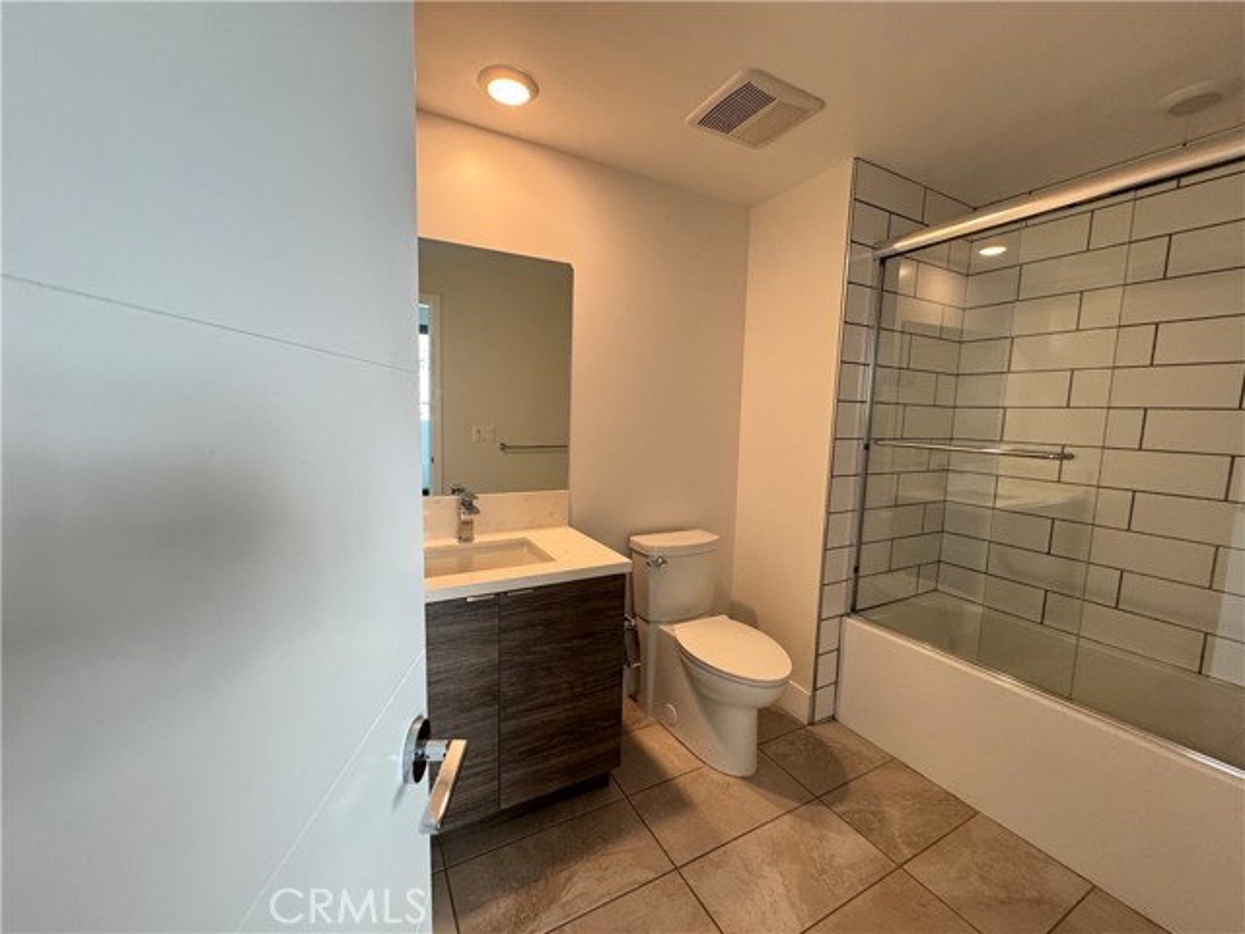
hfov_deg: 102.1
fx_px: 504
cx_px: 622
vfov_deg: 85.7
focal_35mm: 14
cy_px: 467
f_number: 2.2
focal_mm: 2.22
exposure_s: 1/120
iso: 250
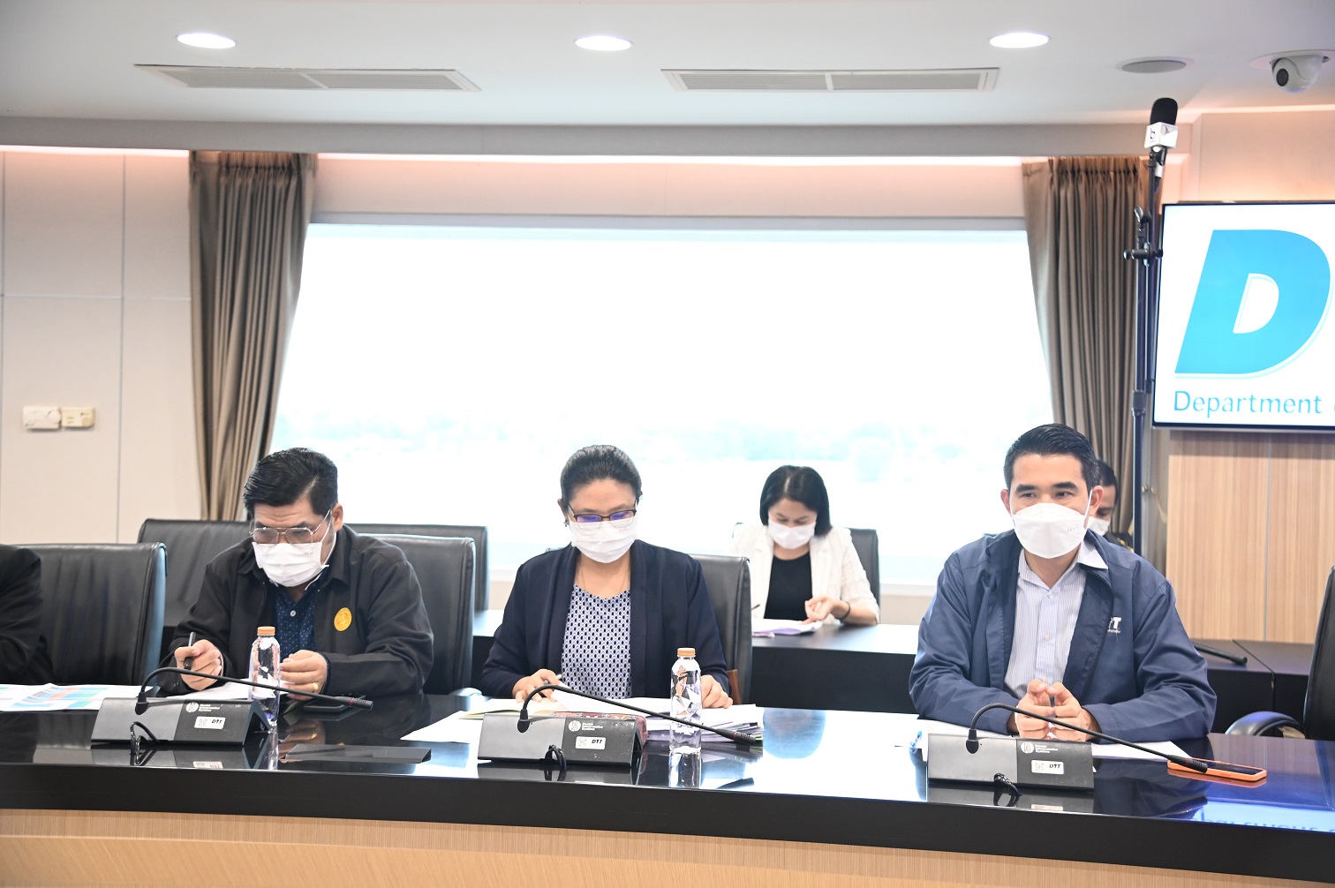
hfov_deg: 41.1
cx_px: 668
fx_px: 1779
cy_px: 444
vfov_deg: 28.0
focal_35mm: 48
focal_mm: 48
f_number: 4
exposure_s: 1/125
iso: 3200
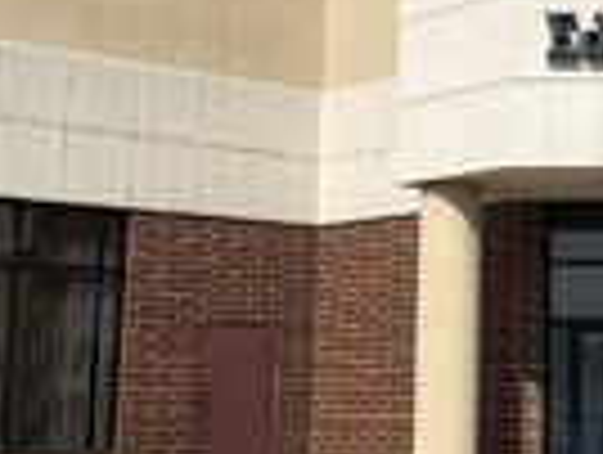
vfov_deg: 15.2
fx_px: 1693
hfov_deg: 19.6
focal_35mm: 97
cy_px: 92
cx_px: 616
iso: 32
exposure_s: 1/4608
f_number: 1.8
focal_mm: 4.25
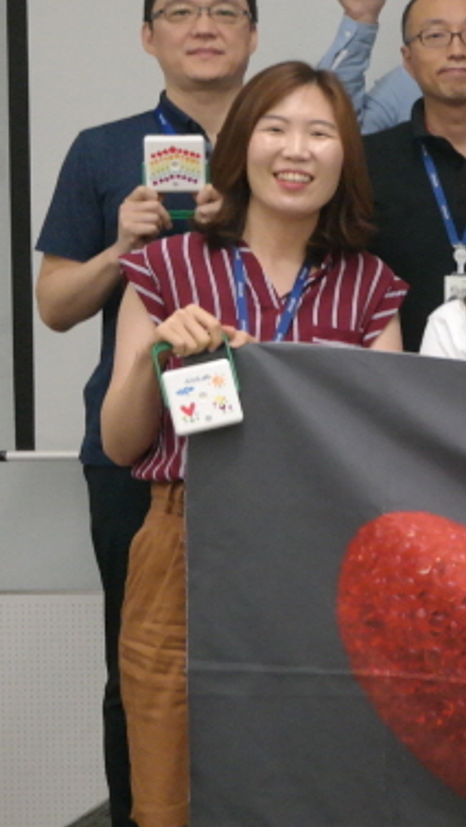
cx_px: 1063
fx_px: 2479
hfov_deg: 9.7
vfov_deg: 18.9
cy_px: 333
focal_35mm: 113
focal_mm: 26
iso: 1600
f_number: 4
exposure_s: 1/50
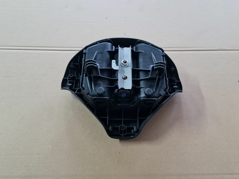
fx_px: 180
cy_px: 90
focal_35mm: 26
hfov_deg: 67.3
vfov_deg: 53.1
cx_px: 120
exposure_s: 1/50
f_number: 1.8
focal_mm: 5.4
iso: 640
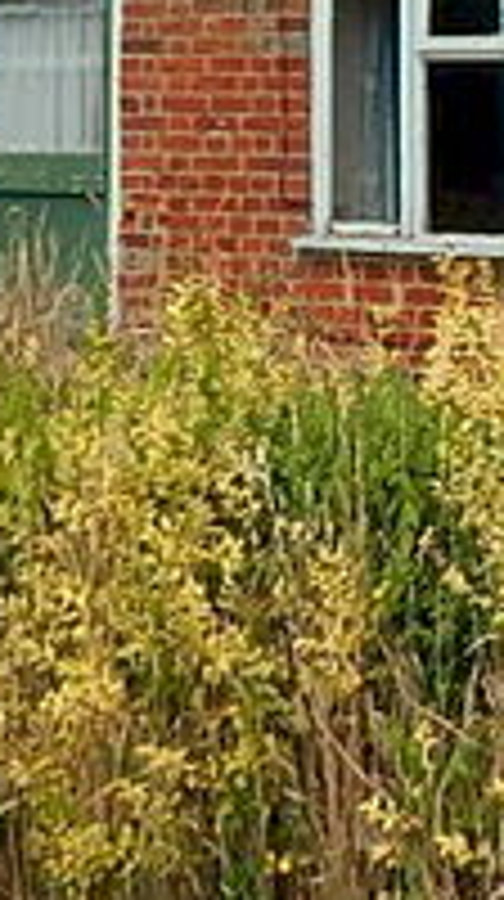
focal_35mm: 84
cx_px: 428
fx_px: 2002
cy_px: -164
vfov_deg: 23.3
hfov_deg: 14.2
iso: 125
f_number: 3
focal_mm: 4
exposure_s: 1/1250
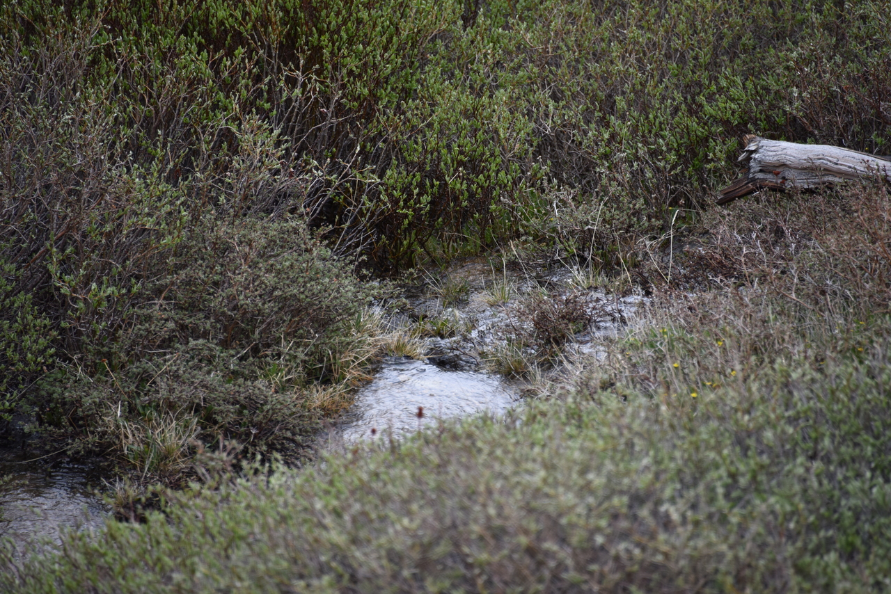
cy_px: 297
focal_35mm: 300
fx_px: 7426
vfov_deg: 4.6
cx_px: 446
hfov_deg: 6.9
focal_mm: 300
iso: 400
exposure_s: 1/640
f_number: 5.6
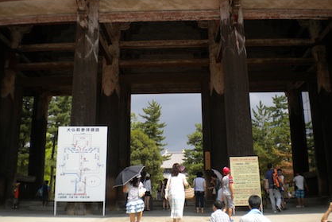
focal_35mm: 37
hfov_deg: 51.9
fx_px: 341
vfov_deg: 36.0
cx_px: 166
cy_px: 109
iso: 80
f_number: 4.6
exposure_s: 1/396
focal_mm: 6.3
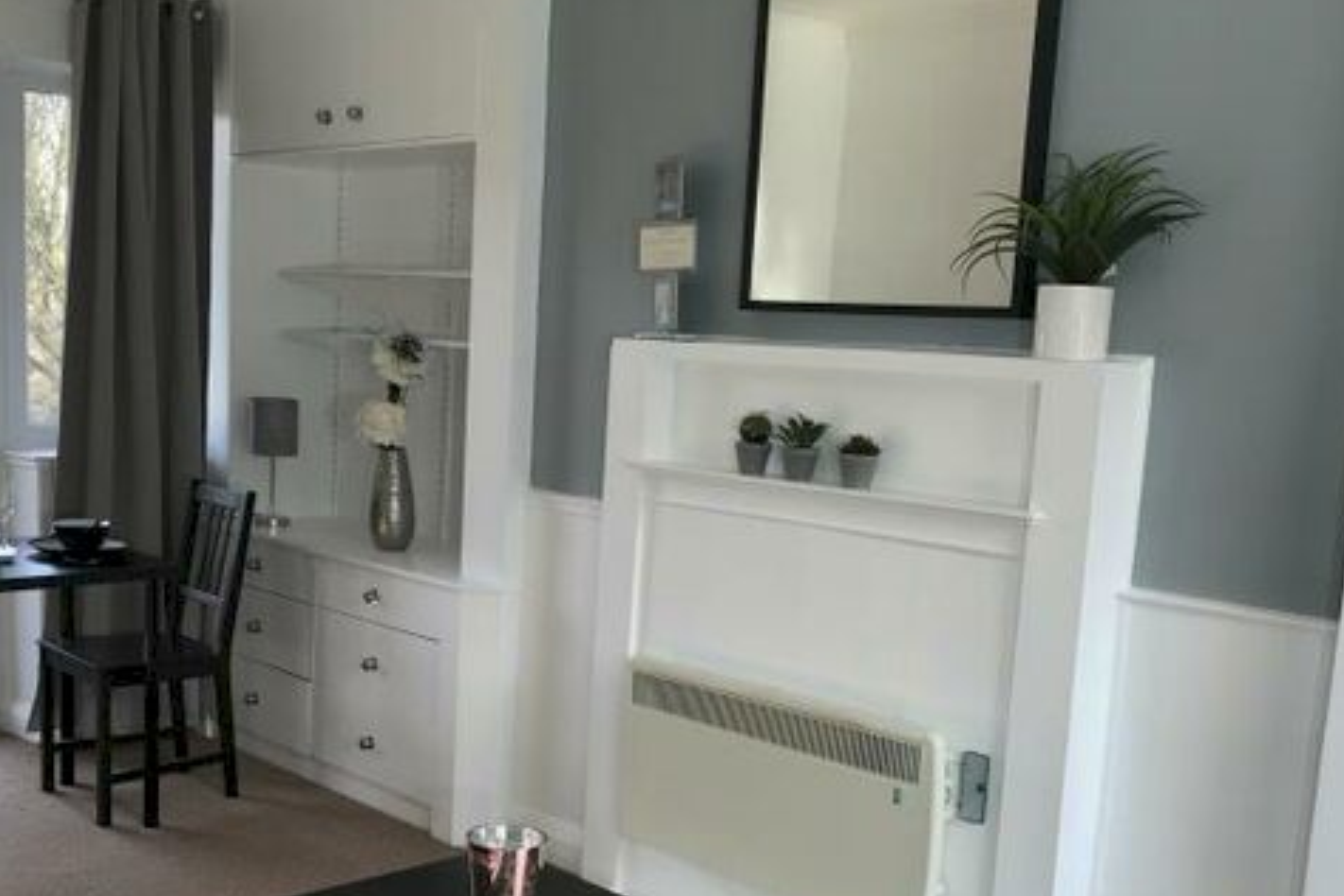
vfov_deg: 30.9
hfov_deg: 45.2
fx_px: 1605
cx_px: 536
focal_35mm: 43
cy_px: 625
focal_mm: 3.99
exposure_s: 1/100
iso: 40
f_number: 1.8
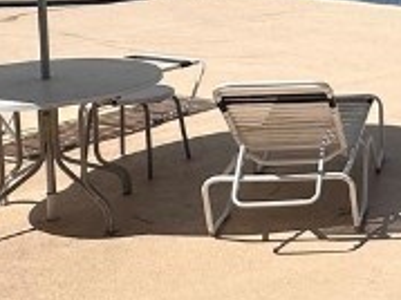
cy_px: -13
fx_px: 926
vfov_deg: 17.9
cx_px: 585
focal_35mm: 80
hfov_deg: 21.0
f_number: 2.2
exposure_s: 1/5556
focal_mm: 2.22
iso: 50
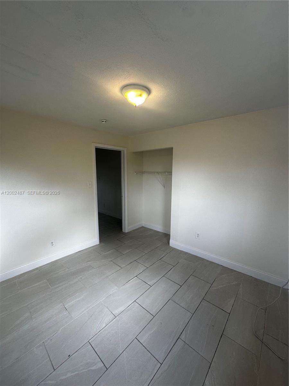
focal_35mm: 14
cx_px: 144
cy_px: 193
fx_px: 156
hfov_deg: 85.7
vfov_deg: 102.1
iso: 80
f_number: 2.2
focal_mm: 2.22
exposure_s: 1/120
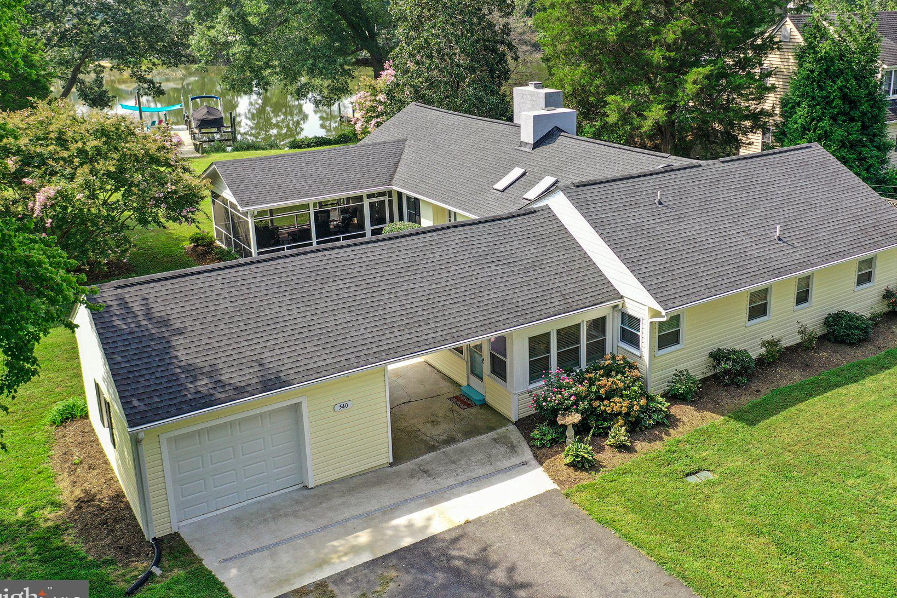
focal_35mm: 35
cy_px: 246
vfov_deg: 37.7
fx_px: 872
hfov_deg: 54.1
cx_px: 528
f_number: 3.2
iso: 100
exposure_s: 1/25
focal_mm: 10.26
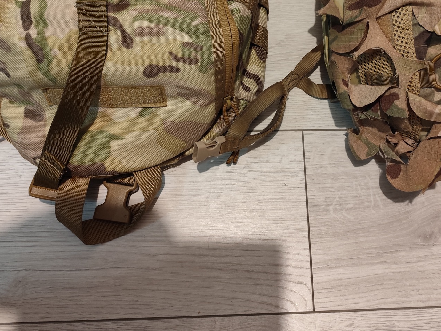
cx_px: 275
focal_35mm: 37
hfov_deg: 49.7
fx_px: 471
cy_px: 86
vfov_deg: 37.8
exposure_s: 1/33.3
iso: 1000
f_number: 1.65
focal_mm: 6.19
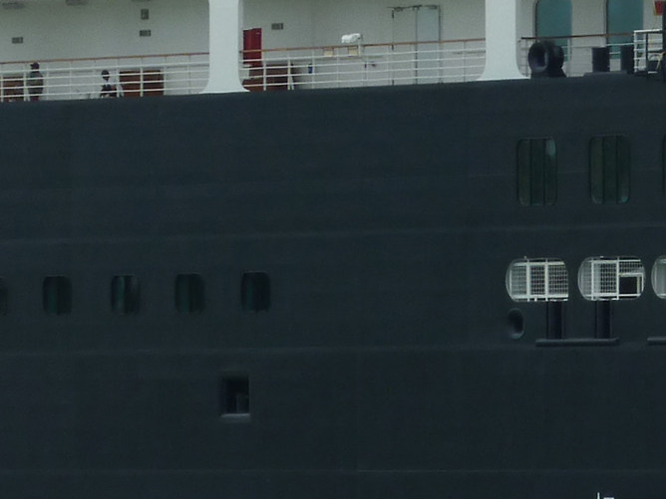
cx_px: 790
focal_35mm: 568
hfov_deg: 3.5
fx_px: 10928
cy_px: -62
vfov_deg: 2.6
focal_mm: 25.9
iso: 80
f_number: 5.6
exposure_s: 1/500
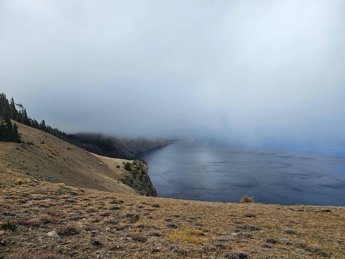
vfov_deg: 58.9
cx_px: 172
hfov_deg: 73.9
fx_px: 229
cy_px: 130
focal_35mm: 23
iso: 10
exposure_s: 1/912
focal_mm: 6.3
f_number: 1.7
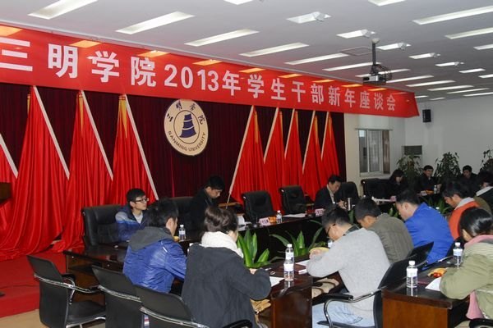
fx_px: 493
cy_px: 164
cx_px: 246
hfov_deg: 53.1
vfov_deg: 36.9
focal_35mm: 36
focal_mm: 24
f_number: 4
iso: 800
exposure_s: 1/160
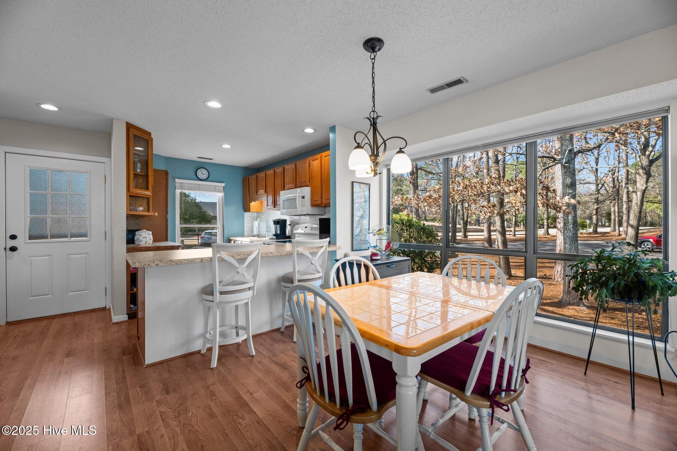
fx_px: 263
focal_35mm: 14
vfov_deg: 81.2
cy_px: 226
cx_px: 338
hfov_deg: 104.3
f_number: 9
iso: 400
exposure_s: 1/10
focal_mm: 14
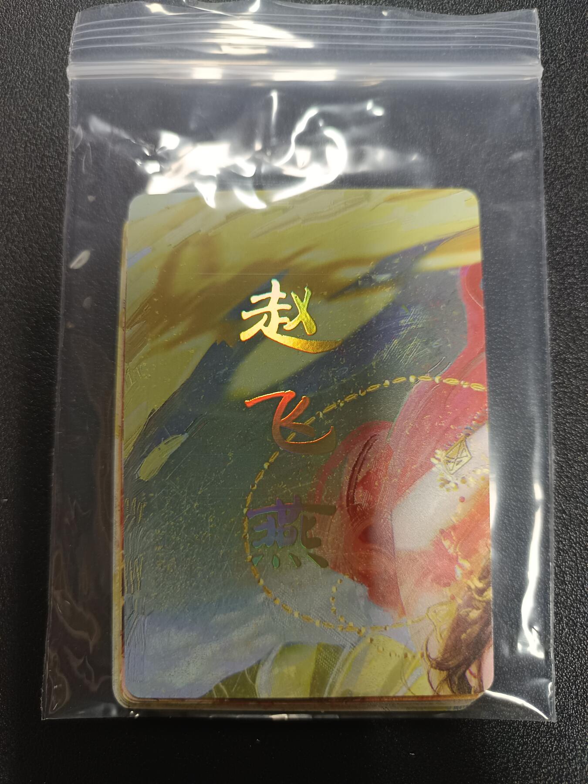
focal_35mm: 24
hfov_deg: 56.8
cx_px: 294
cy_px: 392
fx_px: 544
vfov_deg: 71.6
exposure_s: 1/50
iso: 773
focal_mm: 5.31
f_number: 1.7
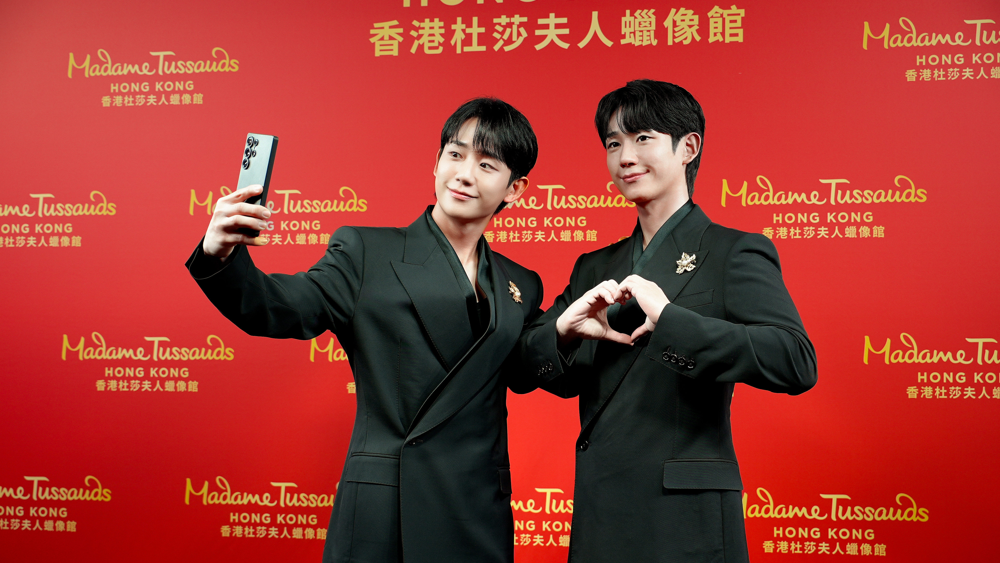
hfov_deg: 40.6
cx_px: 498
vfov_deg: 23.5
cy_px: 321
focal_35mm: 51
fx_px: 1352
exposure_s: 1/160
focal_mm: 48
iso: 320
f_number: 4
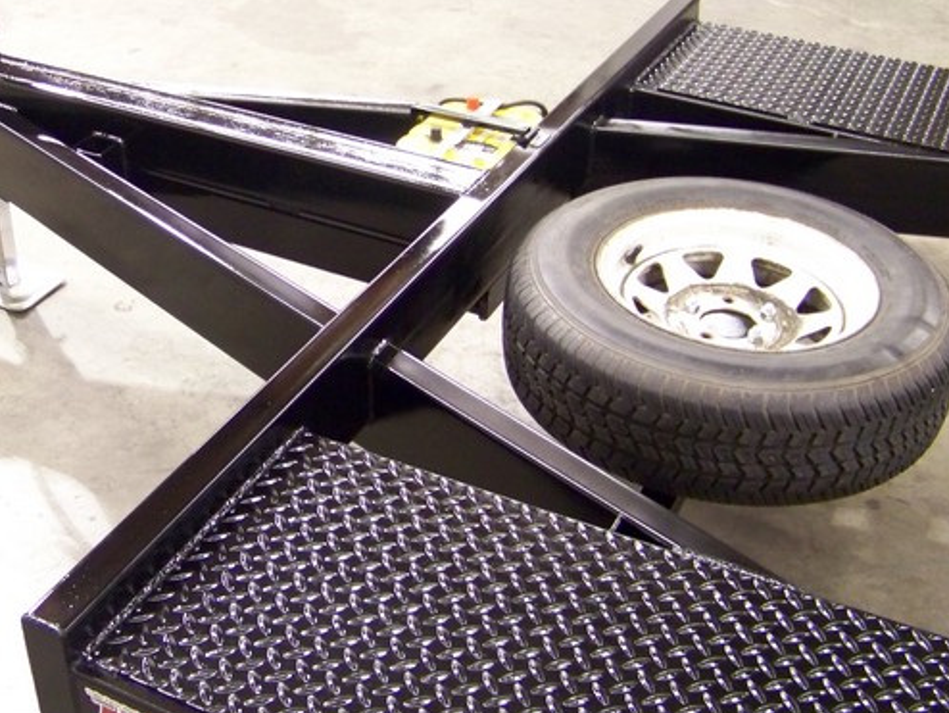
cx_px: 363
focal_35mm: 51
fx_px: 1399
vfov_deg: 28.5
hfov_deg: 37.3
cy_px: 289
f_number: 2.8
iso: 400
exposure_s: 1/10
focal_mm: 5.85
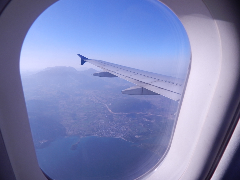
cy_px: 90
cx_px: 120
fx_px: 153
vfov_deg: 61.1
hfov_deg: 76.4
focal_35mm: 22
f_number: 6
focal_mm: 4
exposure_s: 1/500
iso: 125
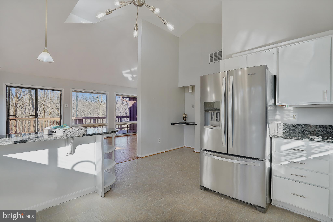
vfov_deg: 73.7
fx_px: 148
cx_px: 166
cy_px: 111
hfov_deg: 96.7
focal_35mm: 16
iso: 100
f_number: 8
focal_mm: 16
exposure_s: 1/15
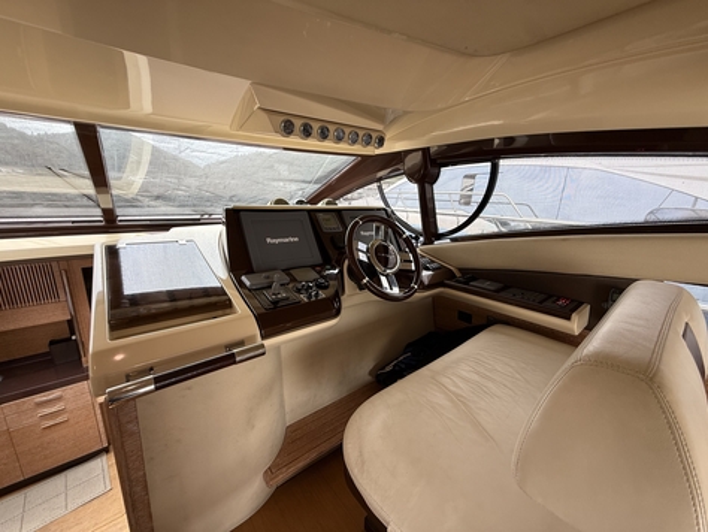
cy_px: 266
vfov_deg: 85.7
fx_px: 286
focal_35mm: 14
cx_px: 354
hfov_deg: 102.0
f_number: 2.2
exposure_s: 1/99
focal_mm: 2.22
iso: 100
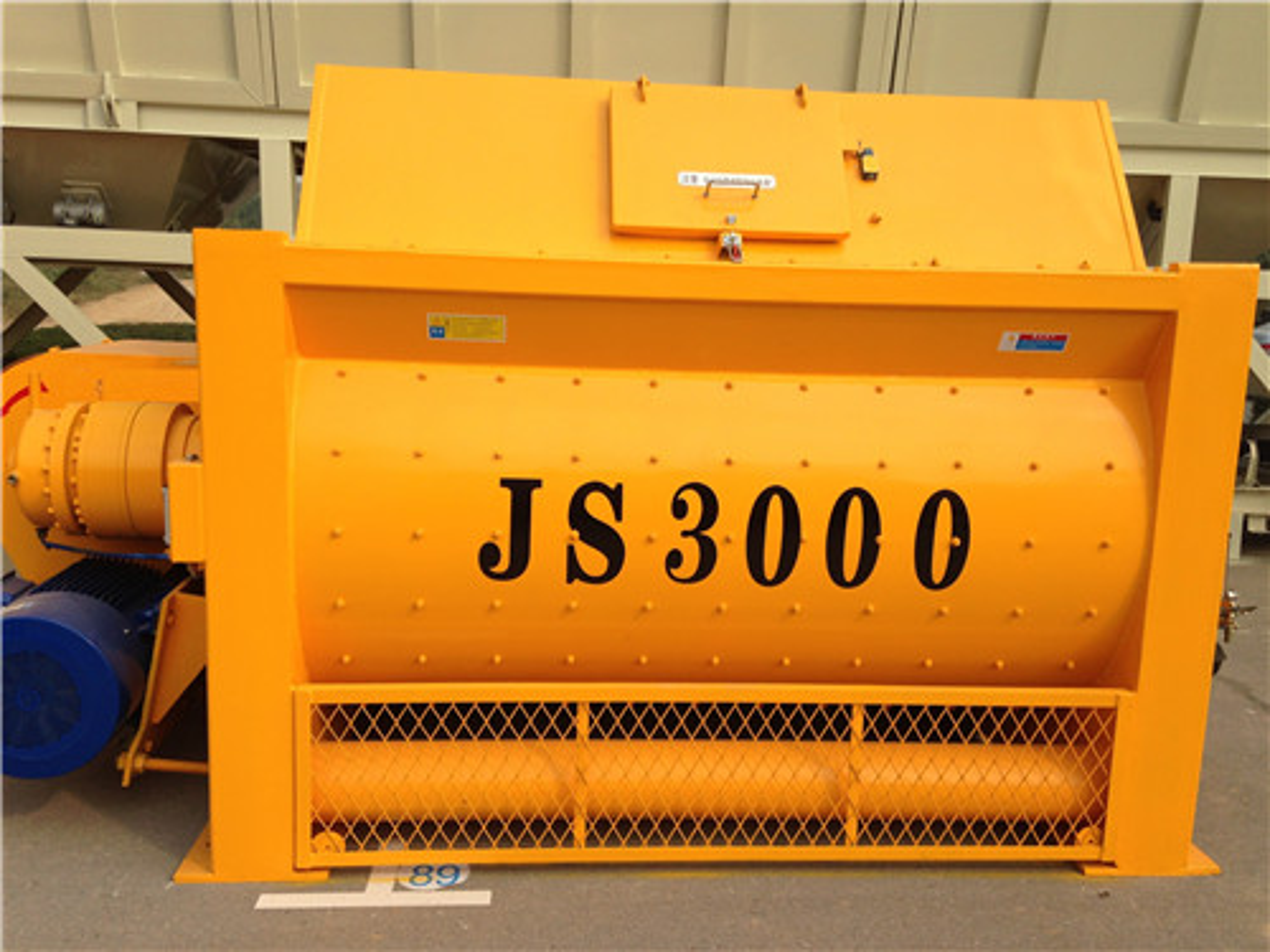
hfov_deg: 55.4
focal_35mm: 33
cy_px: 476
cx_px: 635
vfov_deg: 42.9
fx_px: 1211
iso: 50
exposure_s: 1/1178
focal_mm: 4.12
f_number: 2.4
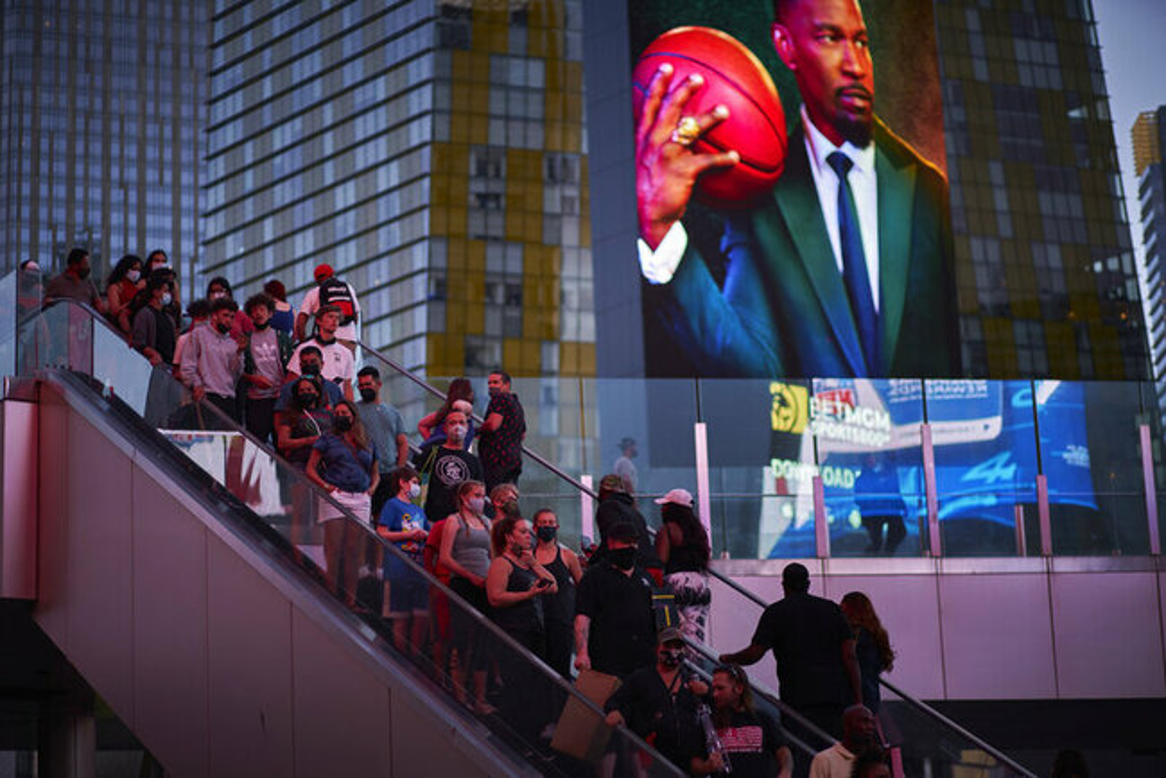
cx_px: 583
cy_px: 389
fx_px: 2754
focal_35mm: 85
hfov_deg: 23.9
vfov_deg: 16.1
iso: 100
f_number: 1.8
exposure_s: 1/200
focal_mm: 85
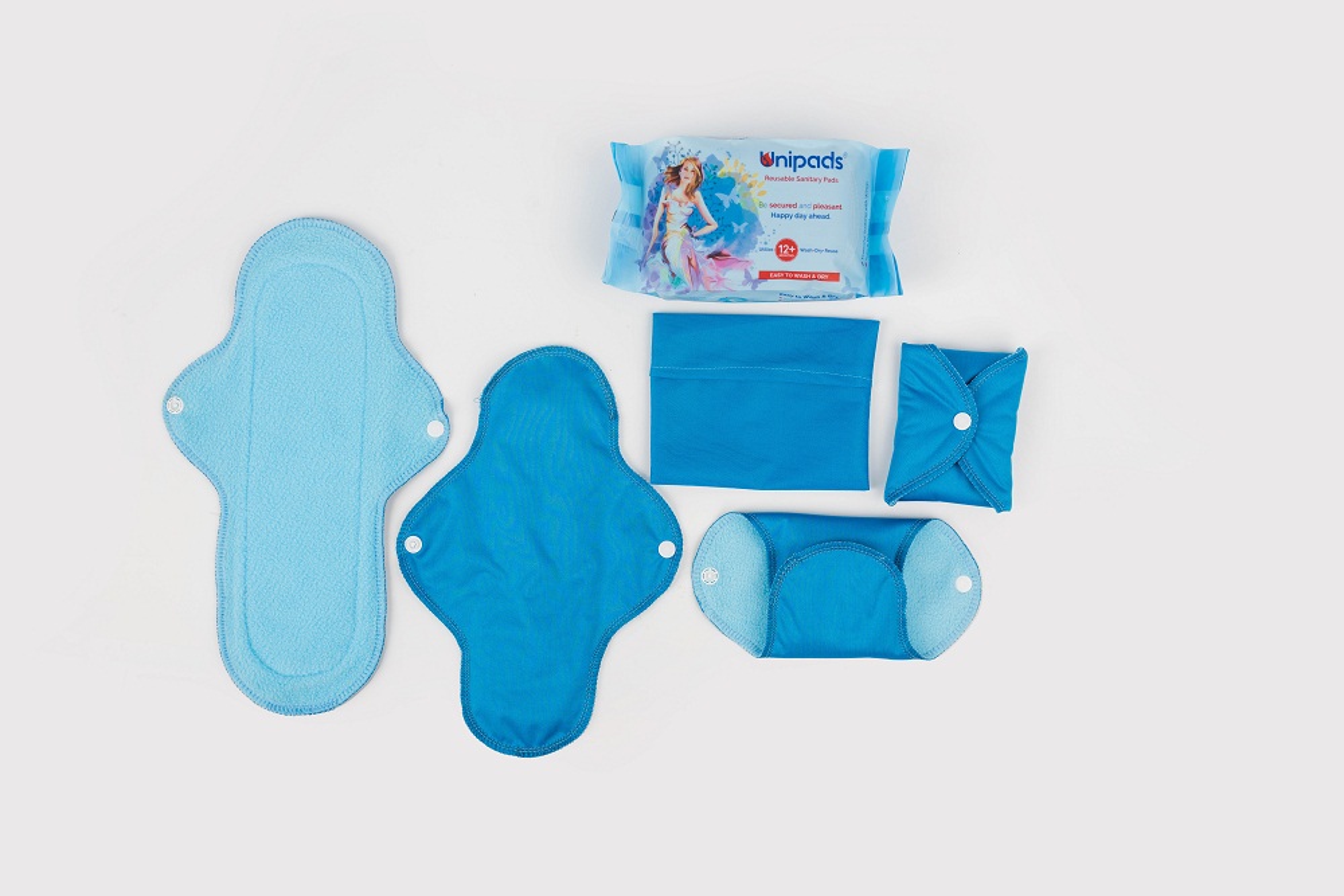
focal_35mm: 35
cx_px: 672
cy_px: 448
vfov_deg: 37.9
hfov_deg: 54.4
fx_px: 1307
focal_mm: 35
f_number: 5.6
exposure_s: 1/160
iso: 100
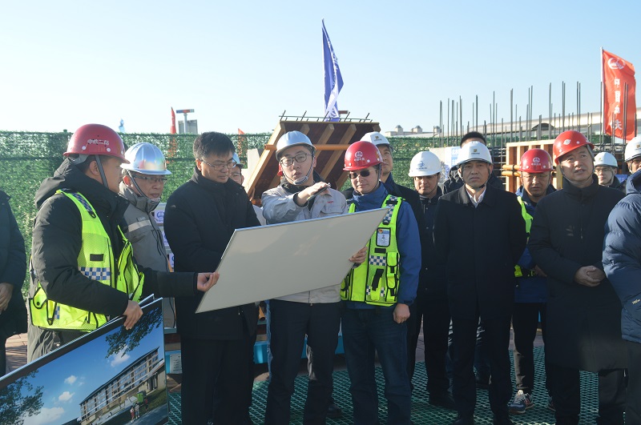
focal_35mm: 48
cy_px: 212
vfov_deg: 28.0
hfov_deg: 41.2
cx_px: 320
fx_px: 853
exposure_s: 1/200
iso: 100
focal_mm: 32
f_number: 7.1
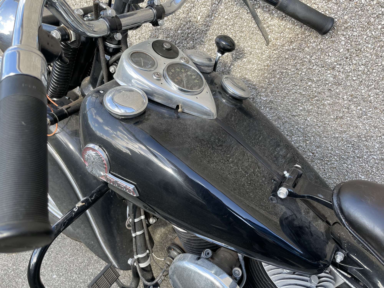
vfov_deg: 53.1
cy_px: 144
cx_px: 192
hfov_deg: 67.3
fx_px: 288
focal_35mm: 26
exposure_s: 1/243
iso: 32
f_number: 1.6
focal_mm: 4.2
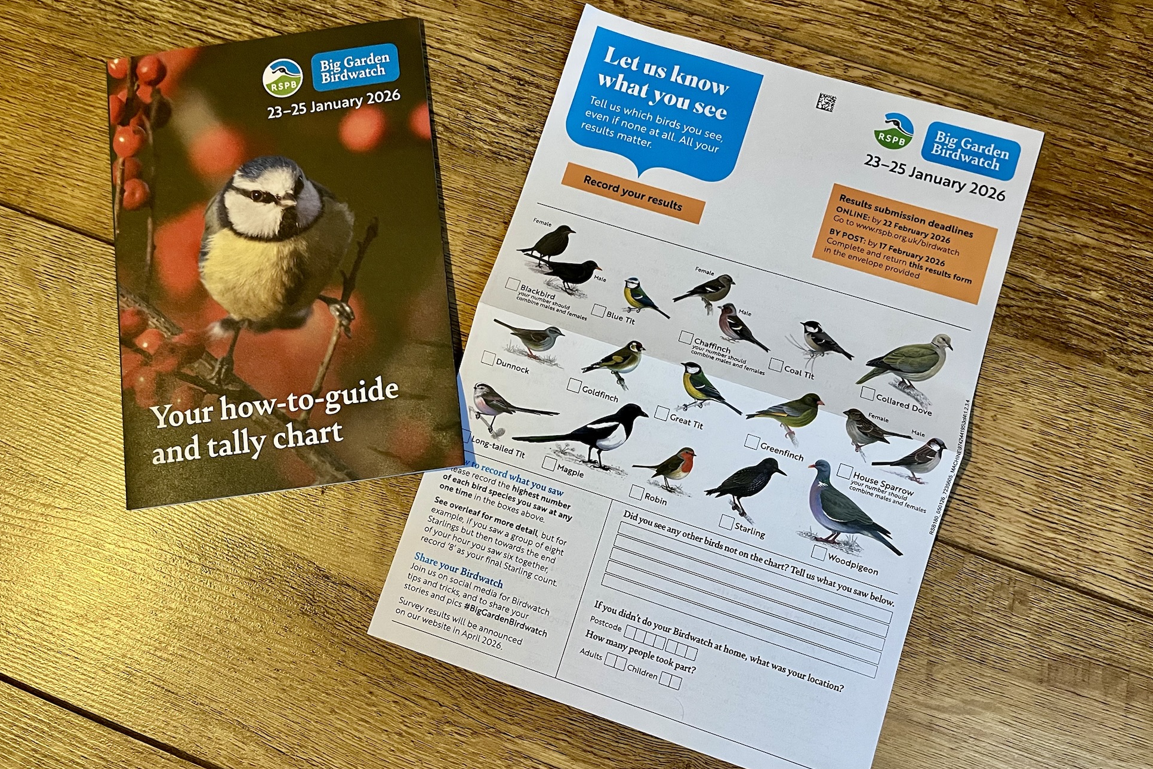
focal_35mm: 28
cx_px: 569
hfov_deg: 65.5
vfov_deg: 46.4
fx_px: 897
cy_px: 396
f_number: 1.6
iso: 320
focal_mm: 5.1
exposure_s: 1/50
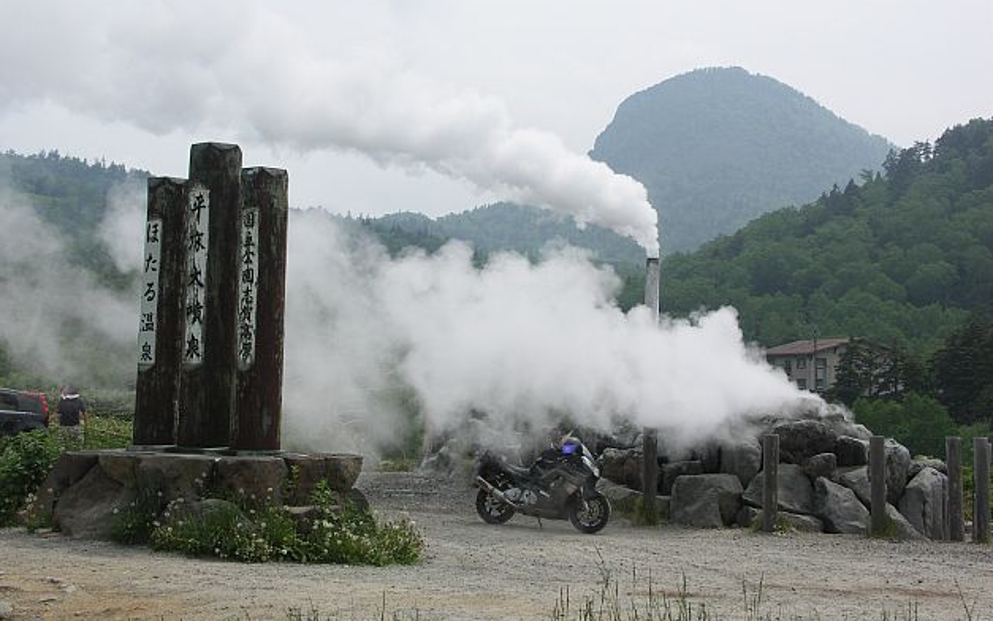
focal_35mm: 53
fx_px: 1434
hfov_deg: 38.2
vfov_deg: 24.4
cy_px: 285
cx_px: 491
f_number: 7.1
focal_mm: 12.7
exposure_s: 1/250
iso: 50
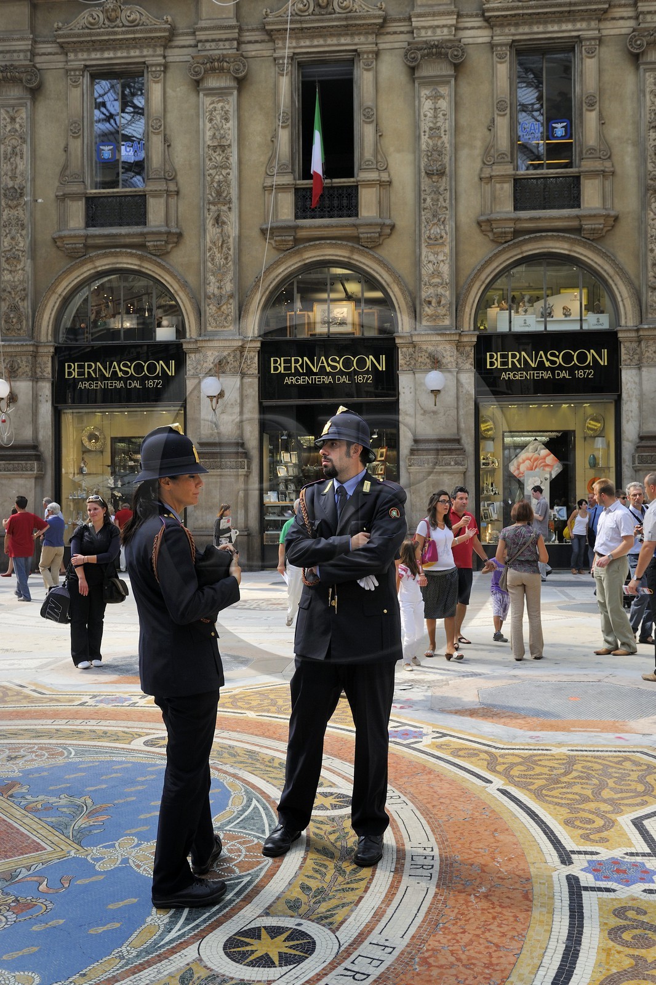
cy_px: 492
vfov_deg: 55.8
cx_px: 328
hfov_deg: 38.9
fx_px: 930
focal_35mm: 34
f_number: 7.1
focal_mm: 34
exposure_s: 1/200
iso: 400
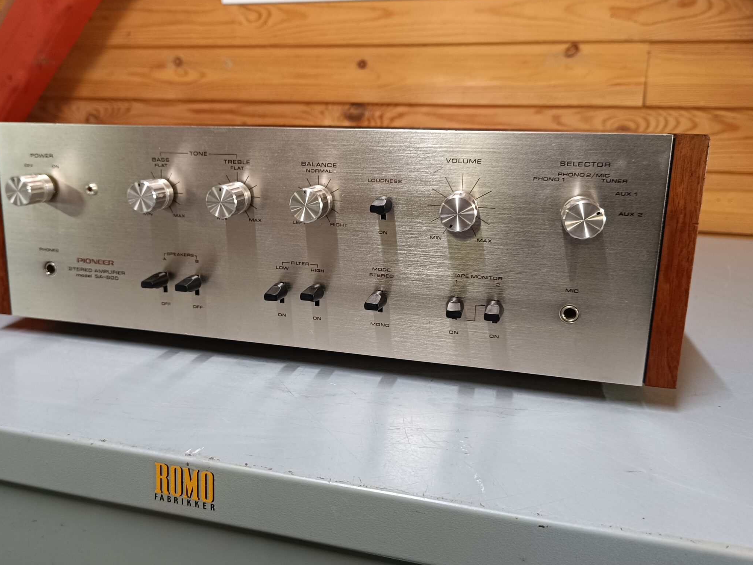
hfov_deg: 59.6
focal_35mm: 30
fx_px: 653
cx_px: 314
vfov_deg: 46.8
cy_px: 262
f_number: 1.88
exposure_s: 1/33.3
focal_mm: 5.59
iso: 550
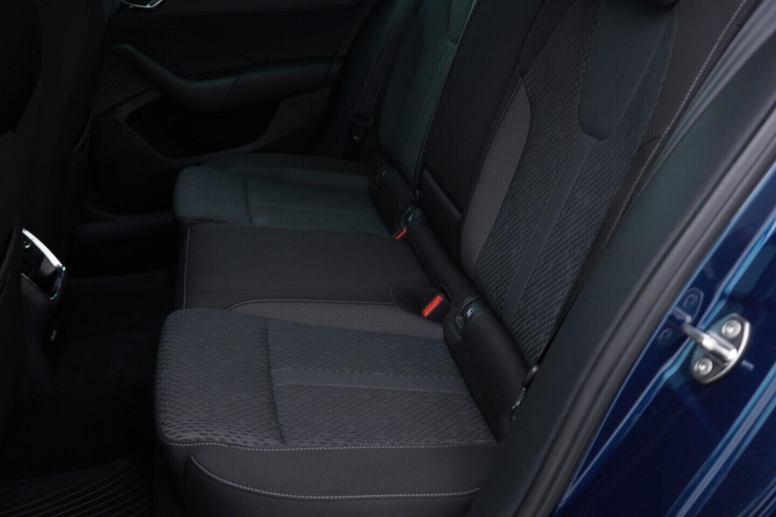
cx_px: 388
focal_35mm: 36
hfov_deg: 53.1
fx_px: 776
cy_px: 258
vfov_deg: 36.9
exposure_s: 1/40
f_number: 2.8
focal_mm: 24
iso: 125
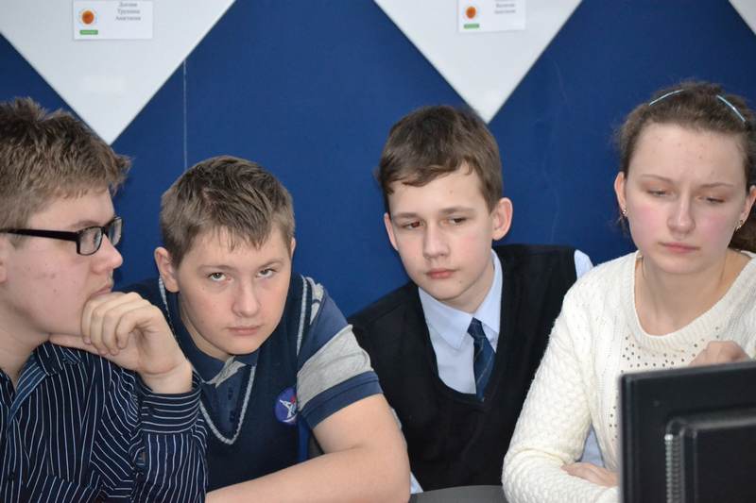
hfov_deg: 15.9
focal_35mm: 129
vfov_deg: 10.6
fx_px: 2708
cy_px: 252
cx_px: 378
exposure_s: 1/60
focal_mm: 86
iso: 3200
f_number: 4.2
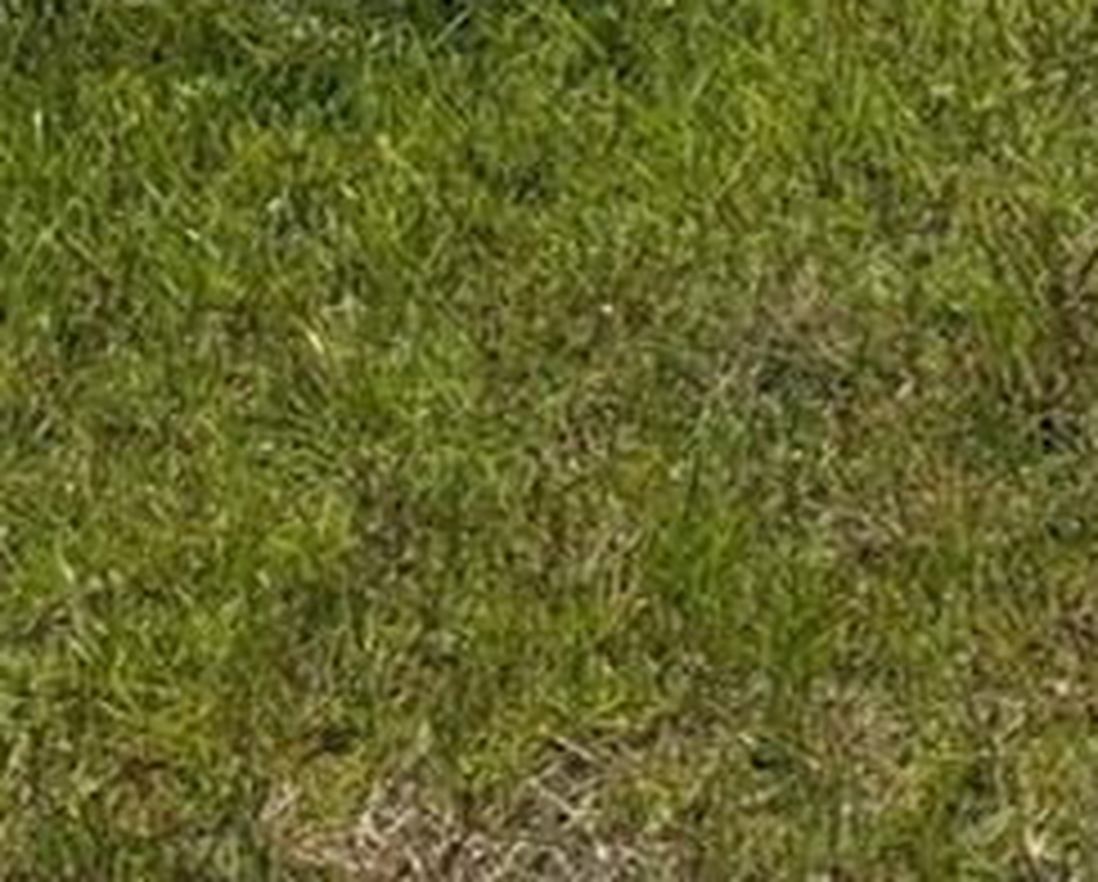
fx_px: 4980
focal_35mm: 153
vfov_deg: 8.9
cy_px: -1386
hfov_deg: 10.5
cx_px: 2758
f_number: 1.68
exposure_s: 1/1484
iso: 22
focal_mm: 6.9
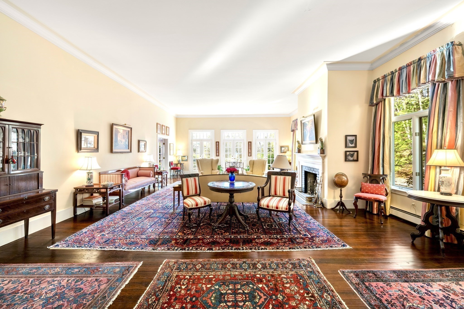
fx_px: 180
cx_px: 232
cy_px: 154
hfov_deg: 104.3
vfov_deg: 81.2
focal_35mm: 14
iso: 320
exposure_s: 1/1.25
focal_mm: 14
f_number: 8
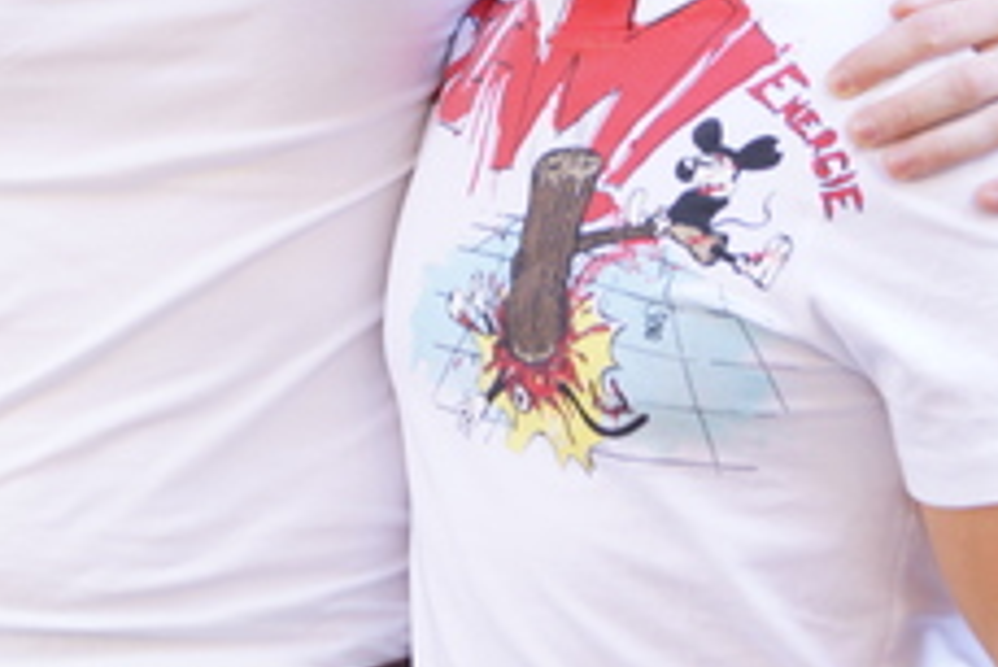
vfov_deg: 9.5
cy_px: 13
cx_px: 318
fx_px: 4005
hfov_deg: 14.2
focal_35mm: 144
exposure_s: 1/25
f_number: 5
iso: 100
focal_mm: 35
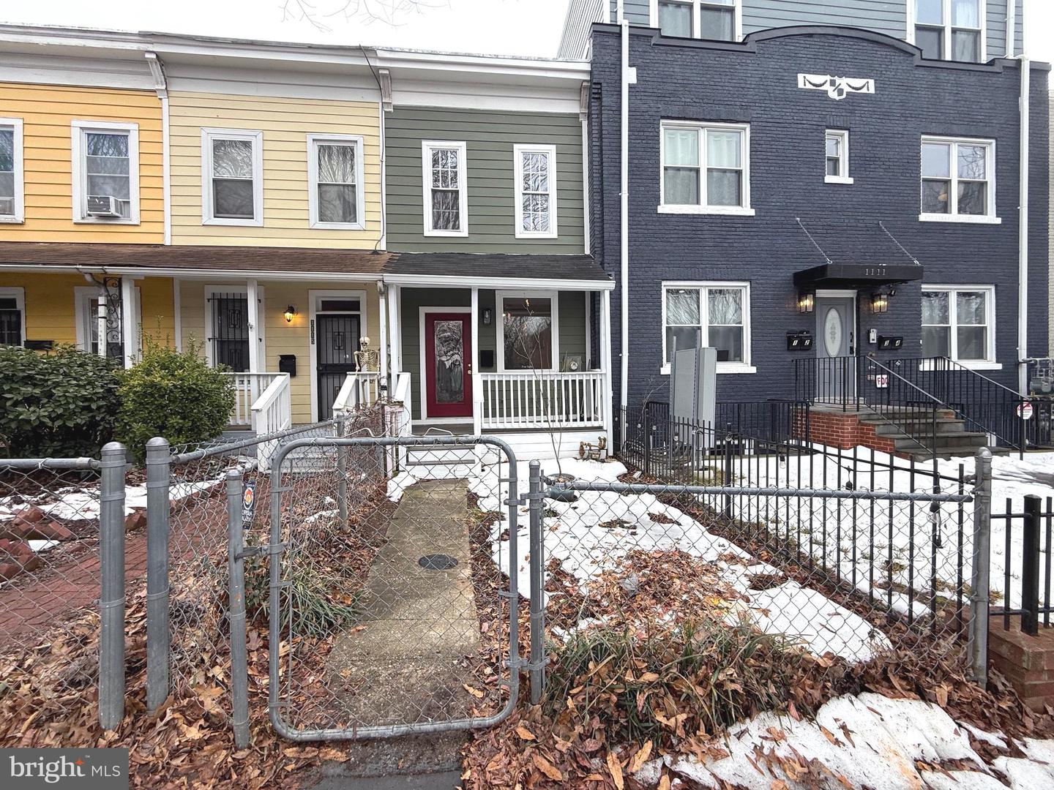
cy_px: 395
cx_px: 527
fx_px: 426
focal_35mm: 14
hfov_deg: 102.1
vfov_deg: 85.7
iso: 50
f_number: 2.2
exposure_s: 1/127
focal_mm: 2.22
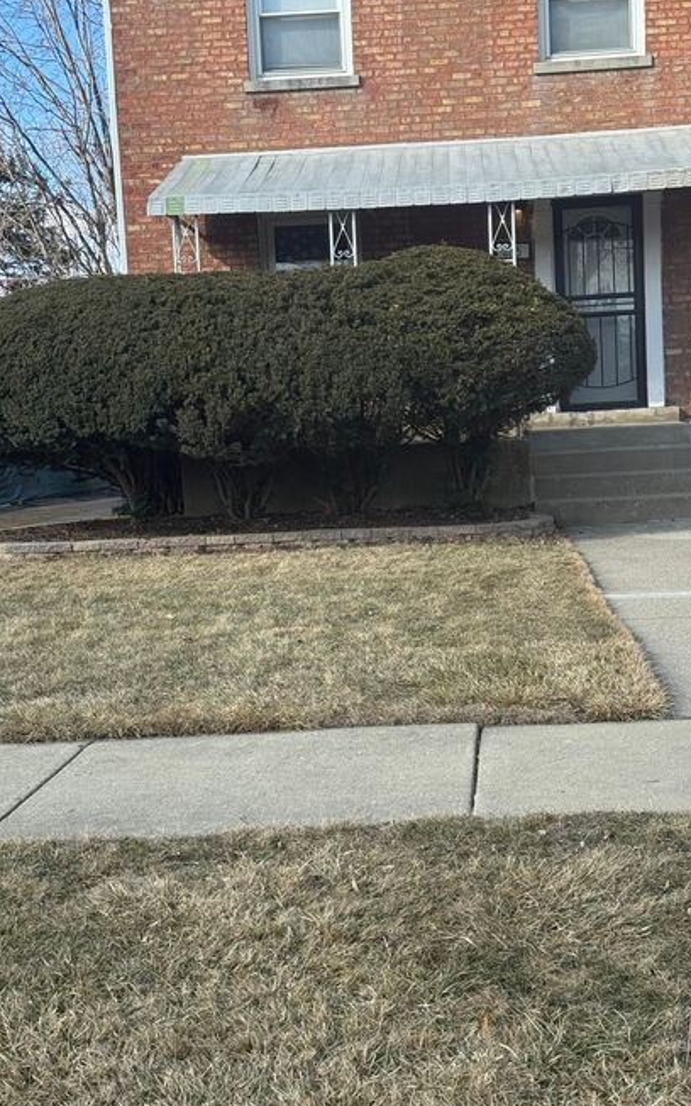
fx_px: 1567
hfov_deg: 24.9
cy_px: 558
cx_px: 366
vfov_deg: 38.9
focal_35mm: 52
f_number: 1.78
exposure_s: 1/1597
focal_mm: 6.76
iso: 64
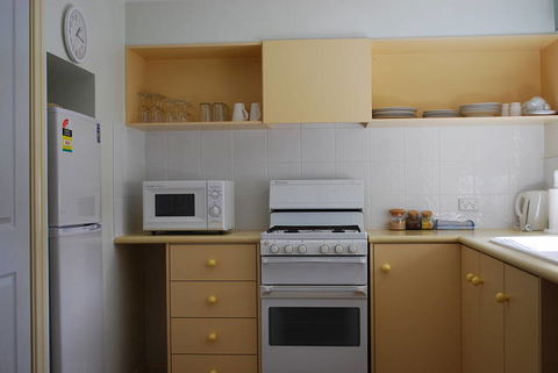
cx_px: 279
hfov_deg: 44.9
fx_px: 675
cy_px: 186
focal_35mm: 44
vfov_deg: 30.9
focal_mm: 29
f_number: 4.8
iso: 220
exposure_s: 1/30
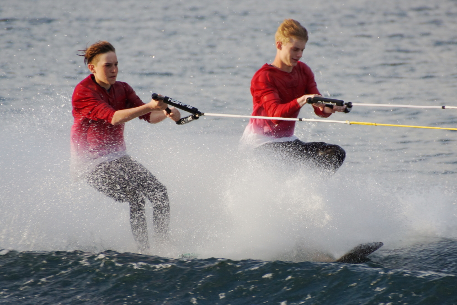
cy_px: 152
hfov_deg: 5.5
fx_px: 4759
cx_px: 228
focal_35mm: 375
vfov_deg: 3.7
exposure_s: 1/400
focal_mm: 250
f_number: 6.3
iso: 320
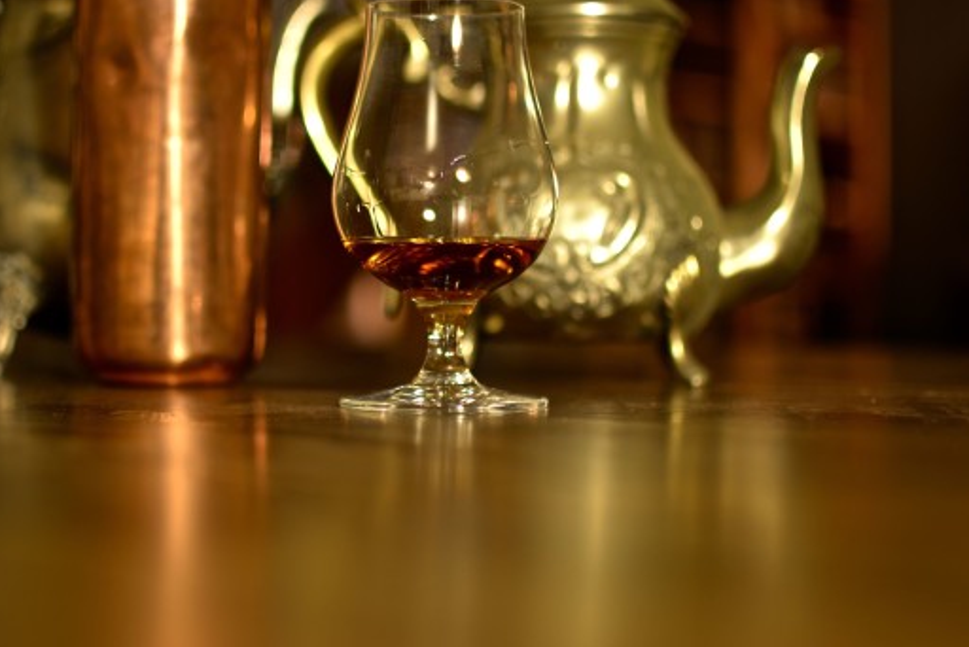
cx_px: 416
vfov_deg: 20.7
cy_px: 298
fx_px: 1767
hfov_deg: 30.6
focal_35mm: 66
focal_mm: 35
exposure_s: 1/2
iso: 100
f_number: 1.8
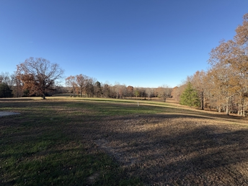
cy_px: 93
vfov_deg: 85.7
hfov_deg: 102.1
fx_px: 100
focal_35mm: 14
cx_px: 124
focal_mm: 2.22
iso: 40
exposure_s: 1/1346
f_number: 2.2
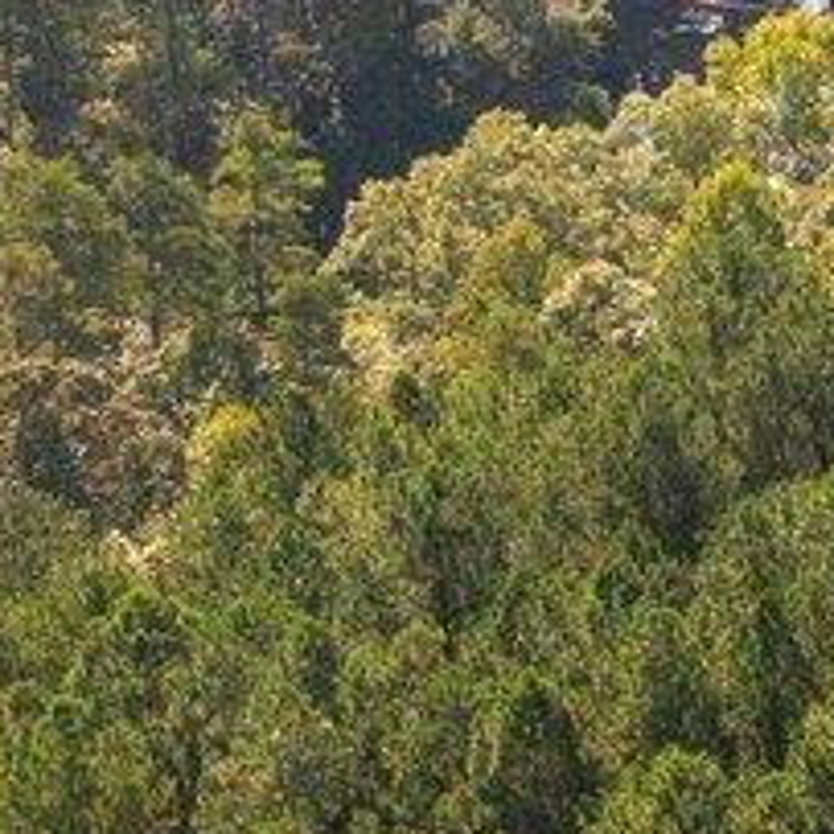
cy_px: -357
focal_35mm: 240
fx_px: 6542
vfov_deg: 7.2
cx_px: 2362
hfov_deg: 6.7
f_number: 4.5
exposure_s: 1/200
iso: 100
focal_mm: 10.26
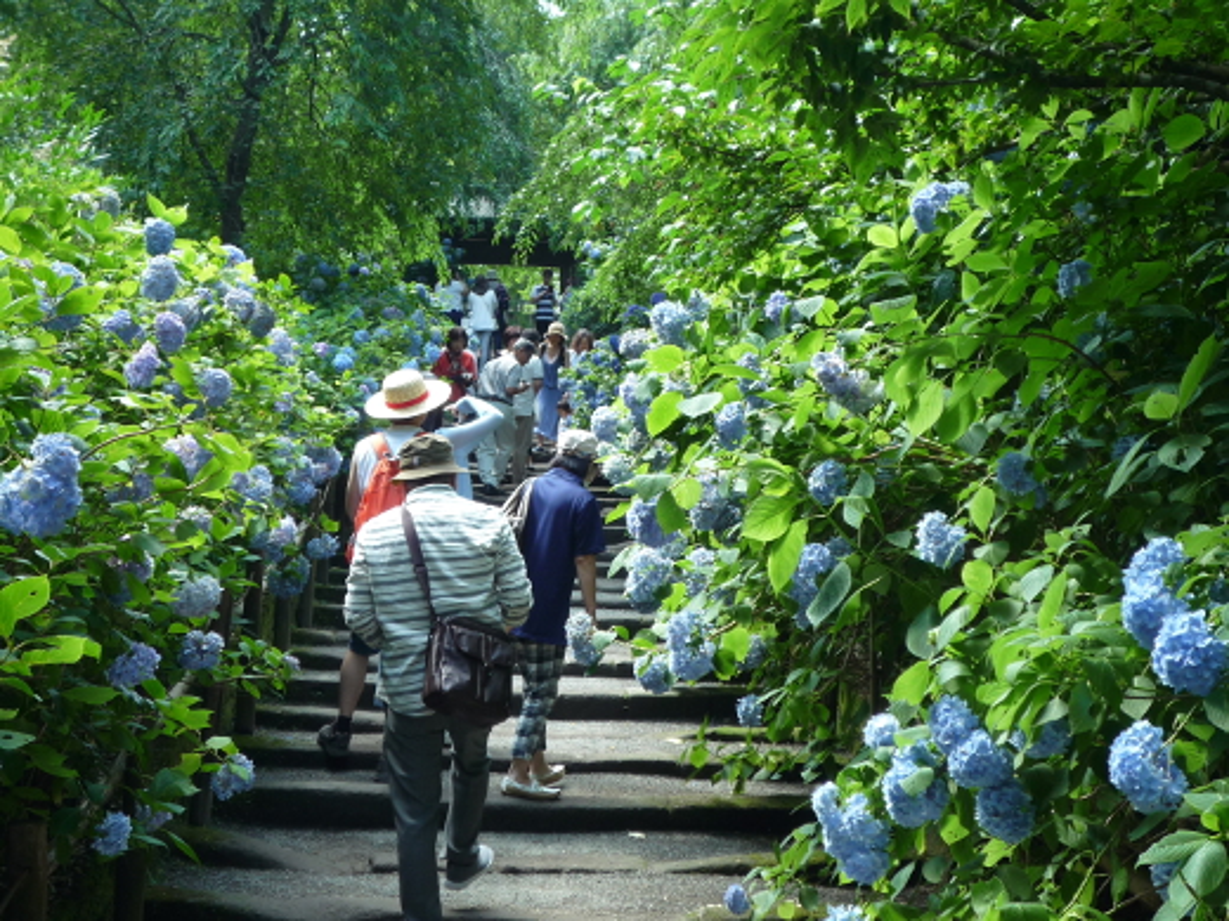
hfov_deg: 34.3
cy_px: 460
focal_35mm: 56
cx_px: 614
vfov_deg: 26.1
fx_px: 1988
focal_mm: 8.3
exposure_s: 1/50
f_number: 4.3
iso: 100
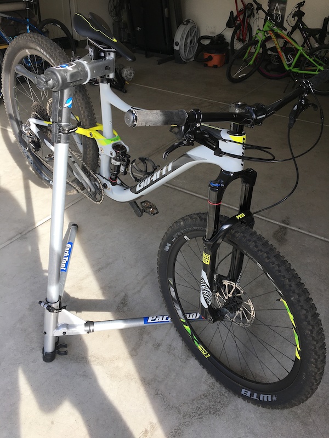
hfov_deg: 48.2
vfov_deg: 61.7
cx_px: 164
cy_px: 219
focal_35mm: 29
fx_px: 367
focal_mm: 4.15
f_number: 2.2
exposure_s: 1/229
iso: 25
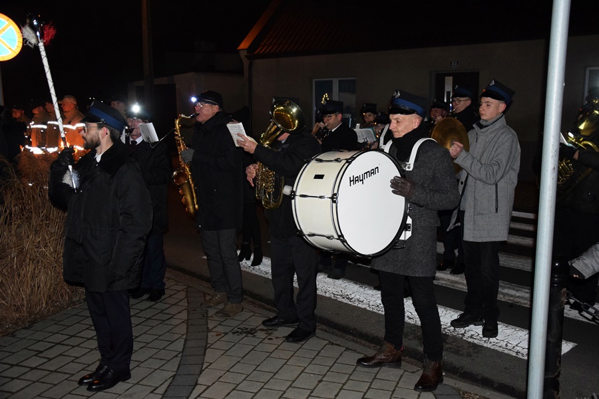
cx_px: 300
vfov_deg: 36.9
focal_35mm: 36
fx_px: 599
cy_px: 200
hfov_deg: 53.1
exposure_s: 1/60
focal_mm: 24
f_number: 3.8
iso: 3200
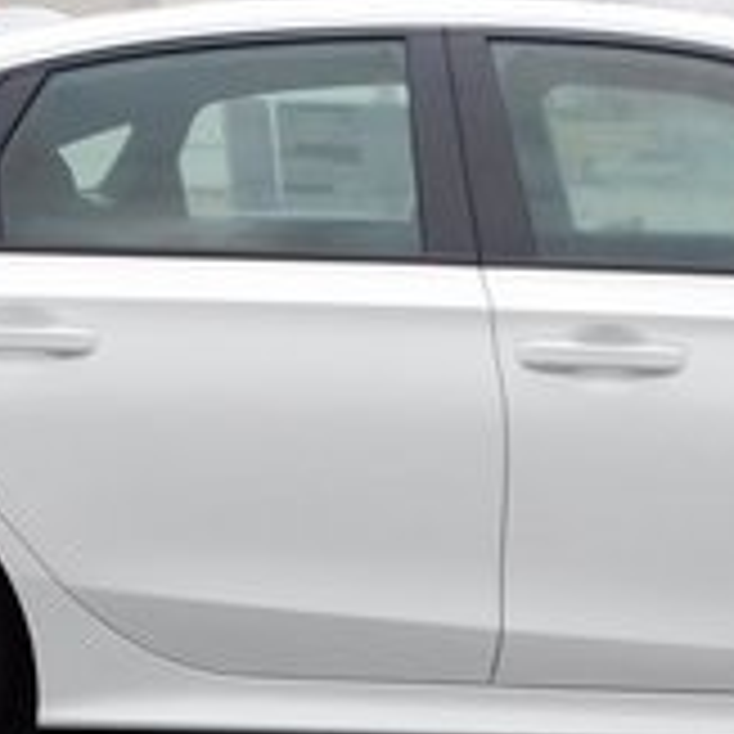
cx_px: 657
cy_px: 648
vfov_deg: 17.7
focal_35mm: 97
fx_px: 2327
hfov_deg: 17.7
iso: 125
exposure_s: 1/60
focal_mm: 4.9
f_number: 3.2
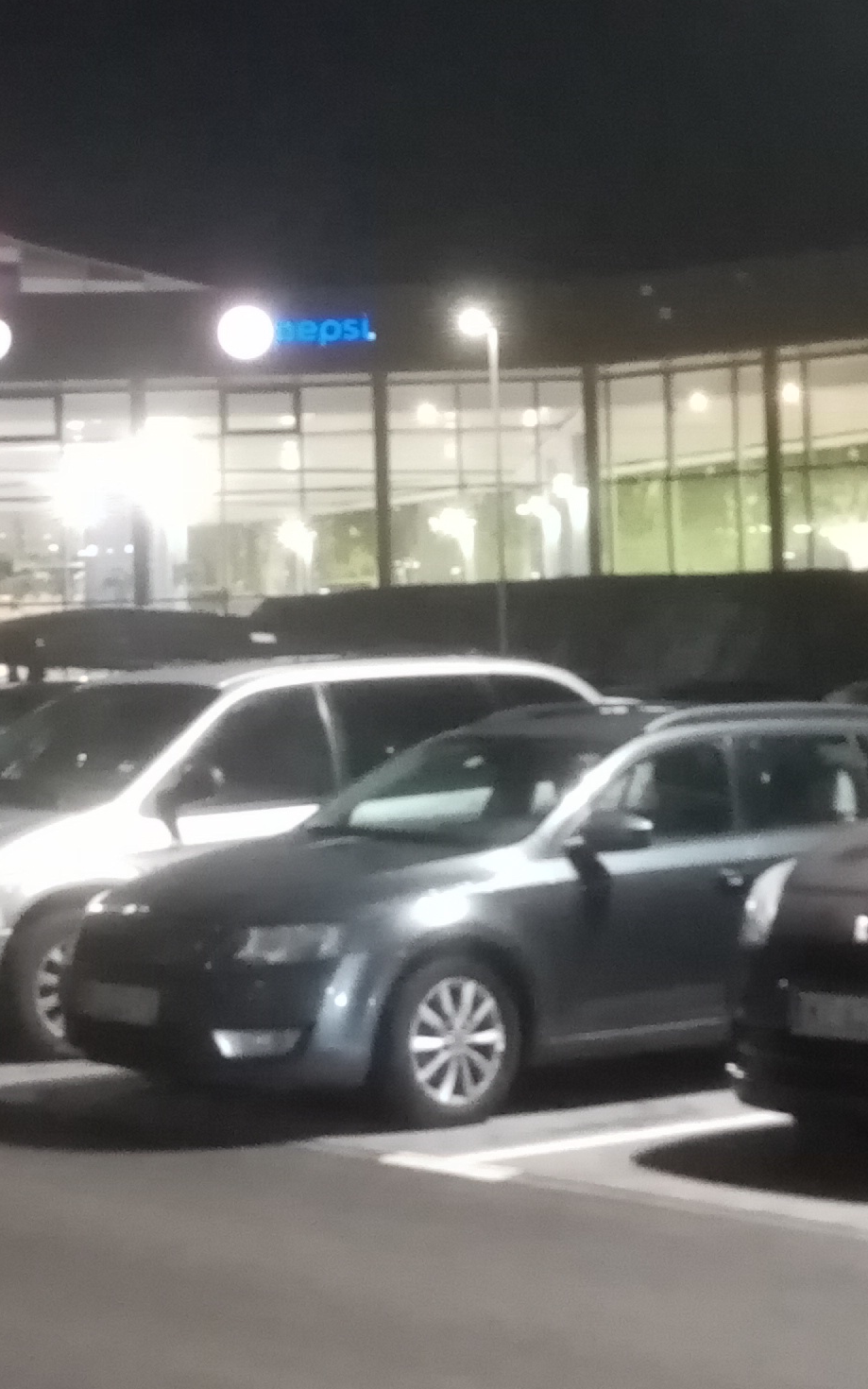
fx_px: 2952
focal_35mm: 78
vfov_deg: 26.3
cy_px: 420
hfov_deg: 16.7
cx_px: 414
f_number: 1.8
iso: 1223
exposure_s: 1/20
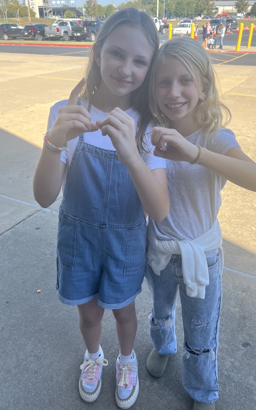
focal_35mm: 28
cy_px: 205
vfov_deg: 66.5
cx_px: 134
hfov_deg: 44.5
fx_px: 313
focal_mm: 5.7
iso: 50
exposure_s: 1/827
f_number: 1.5
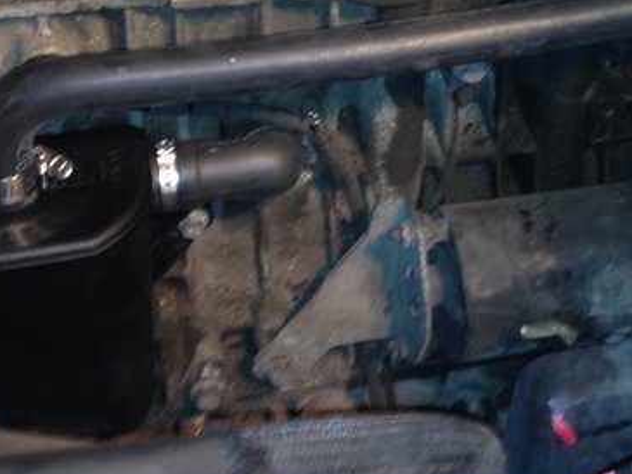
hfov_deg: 25.3
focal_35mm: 76
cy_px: 38
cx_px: 474
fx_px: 1388
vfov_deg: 19.0
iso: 125
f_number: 2.4
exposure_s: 1/17
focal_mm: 4.28
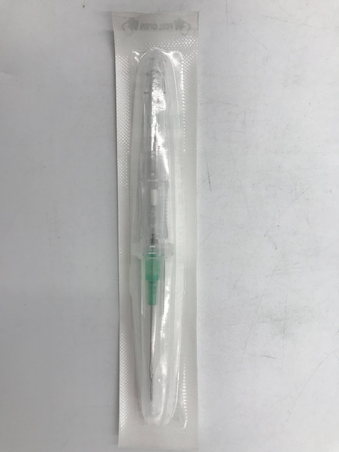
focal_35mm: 28
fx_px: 366
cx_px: 170
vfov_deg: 63.4
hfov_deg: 49.7
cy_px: 226
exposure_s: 1/176
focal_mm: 3.99
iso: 20
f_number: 1.8
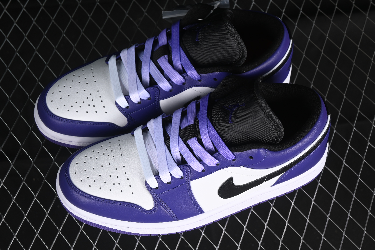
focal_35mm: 75
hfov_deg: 27.0
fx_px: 781
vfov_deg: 18.2
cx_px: 188
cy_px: 125
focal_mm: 50
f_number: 6.3
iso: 160
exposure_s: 1/60
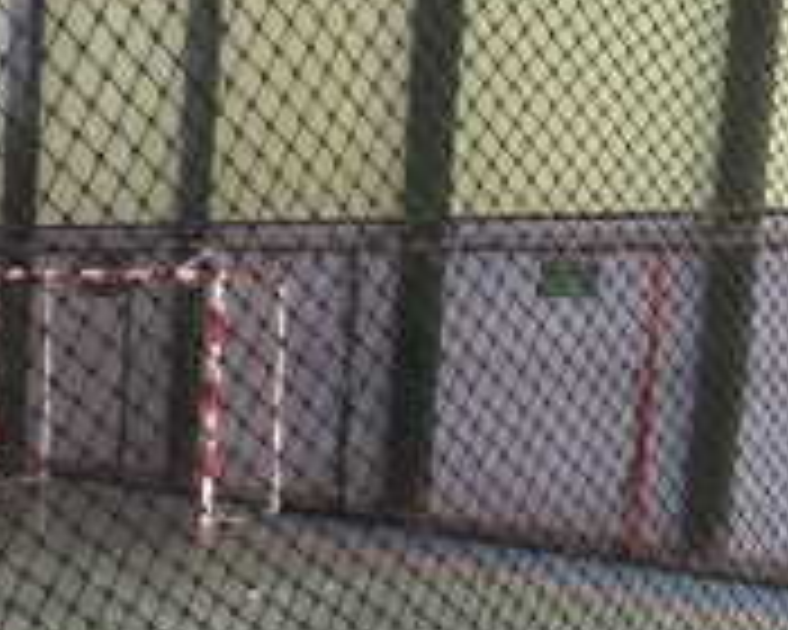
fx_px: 1609
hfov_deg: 26.9
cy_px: 513
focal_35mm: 69
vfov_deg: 21.9
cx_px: 142
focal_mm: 4.15
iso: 64
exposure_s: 1/15
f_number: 2.2
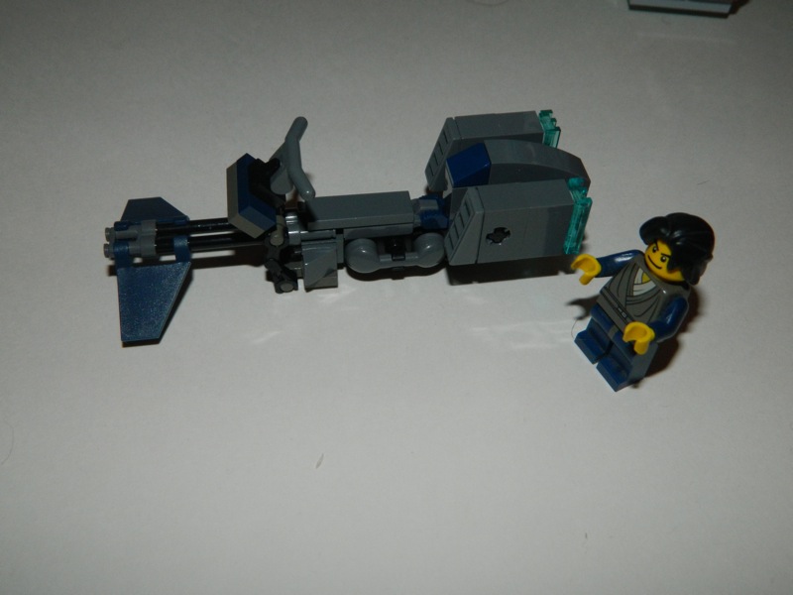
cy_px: 298
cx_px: 396
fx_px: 802
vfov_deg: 40.7
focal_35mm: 35
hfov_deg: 52.6
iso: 200
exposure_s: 1/40
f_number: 9.4
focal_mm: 6.2
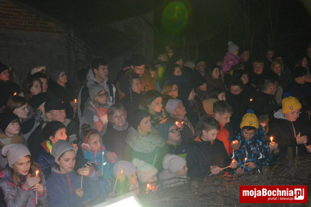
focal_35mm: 69
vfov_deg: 19.7
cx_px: 156
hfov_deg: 29.2
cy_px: 104
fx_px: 596
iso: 1600
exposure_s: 1/30
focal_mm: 46
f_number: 6.3
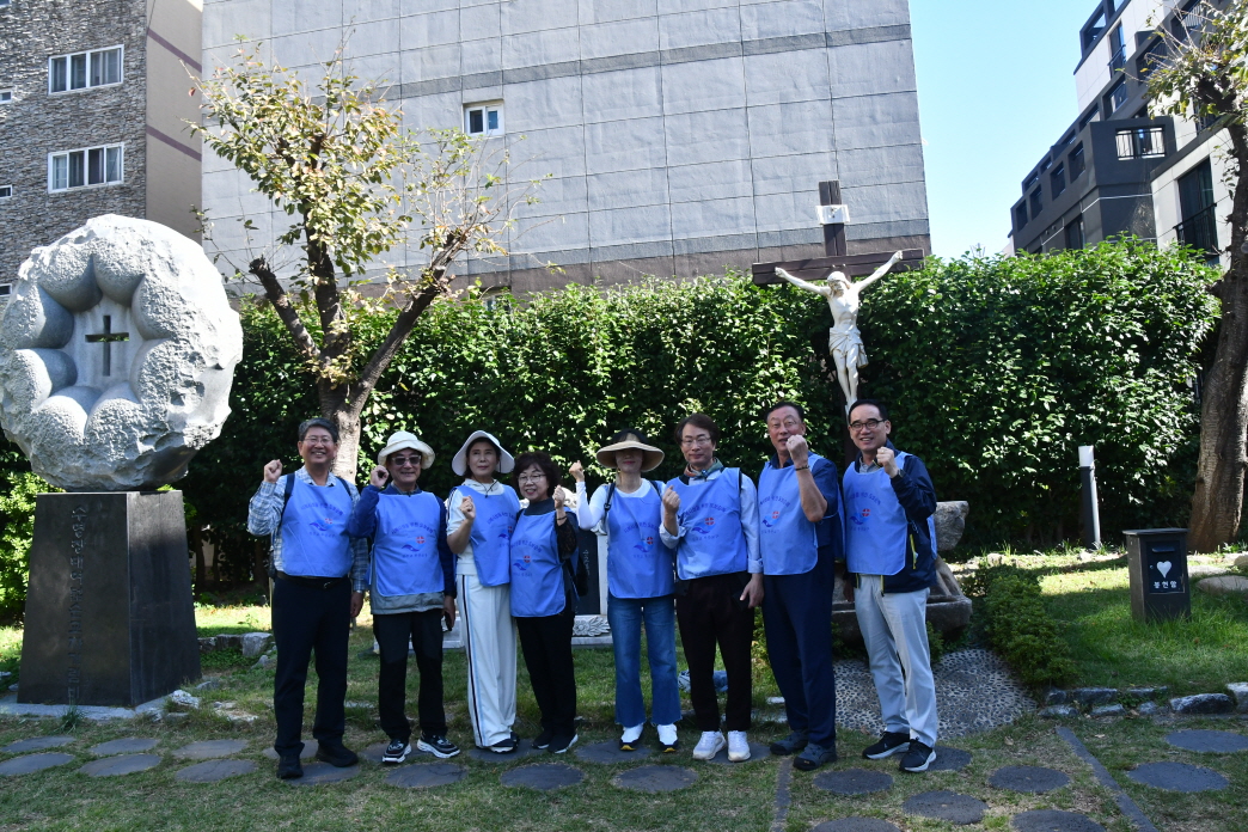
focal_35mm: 27
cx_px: 624
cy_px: 416
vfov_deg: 47.9
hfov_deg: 67.4
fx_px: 936
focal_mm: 18
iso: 800
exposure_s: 1/400
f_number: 10
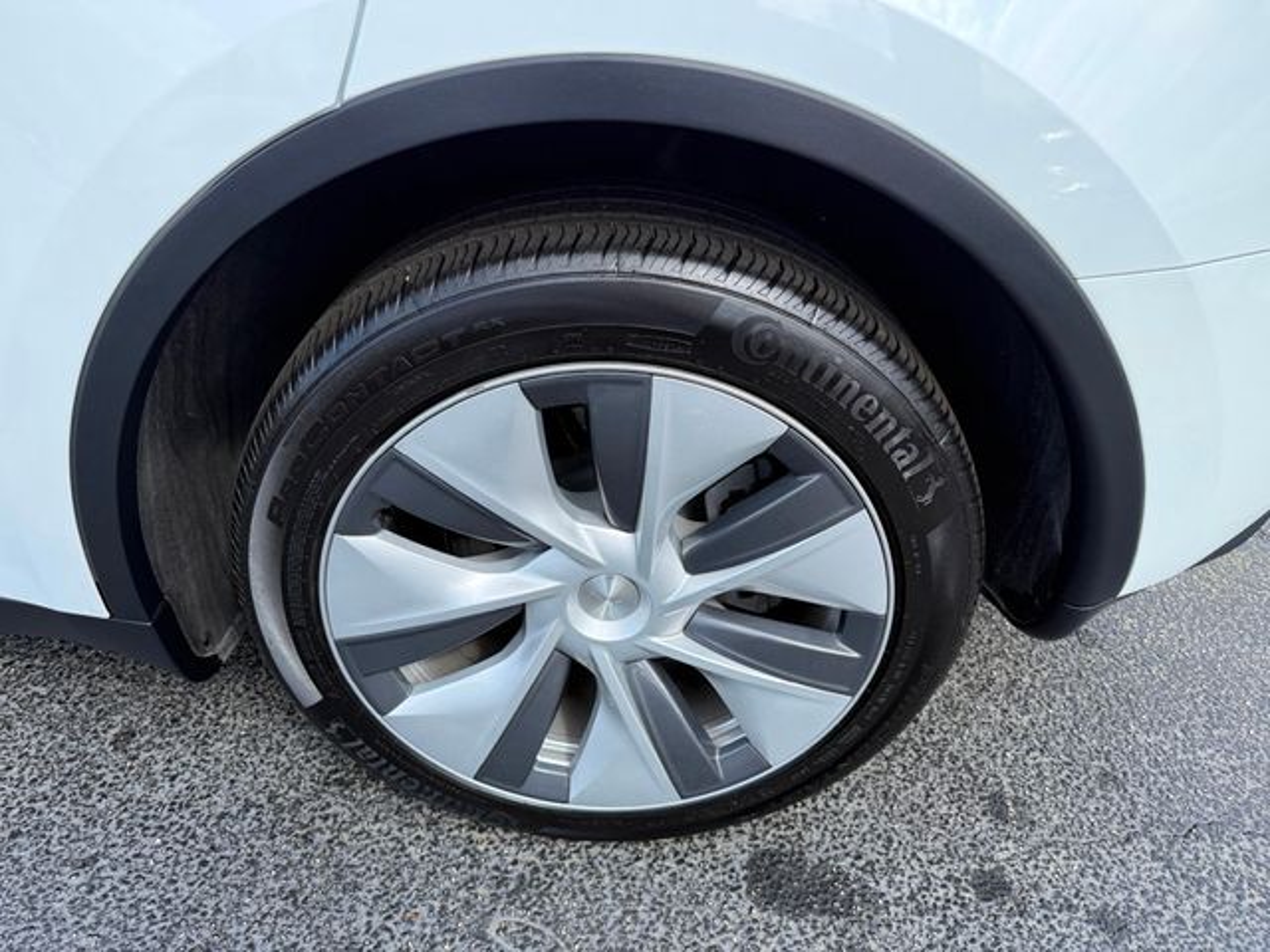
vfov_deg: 56.8
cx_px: 635
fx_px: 881
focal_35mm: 24
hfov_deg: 71.6
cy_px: 476
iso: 100
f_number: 1.78
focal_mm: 6.76
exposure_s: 1/1653
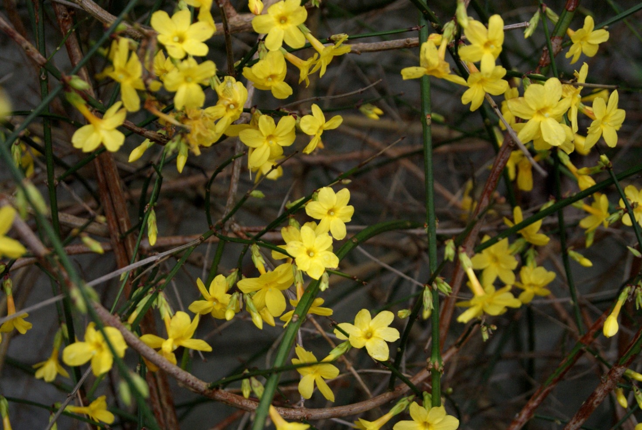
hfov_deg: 24.6
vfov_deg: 16.6
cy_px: 215
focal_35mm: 82
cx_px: 321
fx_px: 1473
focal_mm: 55
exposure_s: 1/100
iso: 800
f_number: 5.6
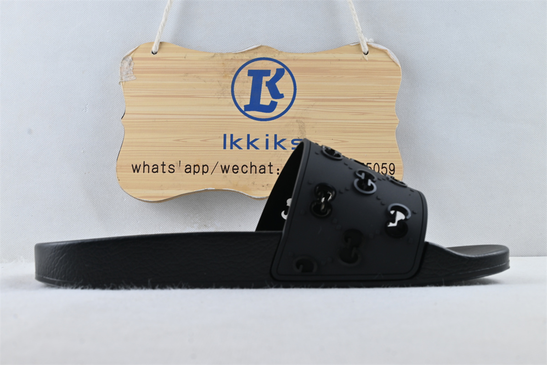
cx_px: 274
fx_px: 627
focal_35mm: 41
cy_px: 182
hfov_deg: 47.2
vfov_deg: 32.4
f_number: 10
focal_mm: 27.5
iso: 100
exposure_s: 1/13
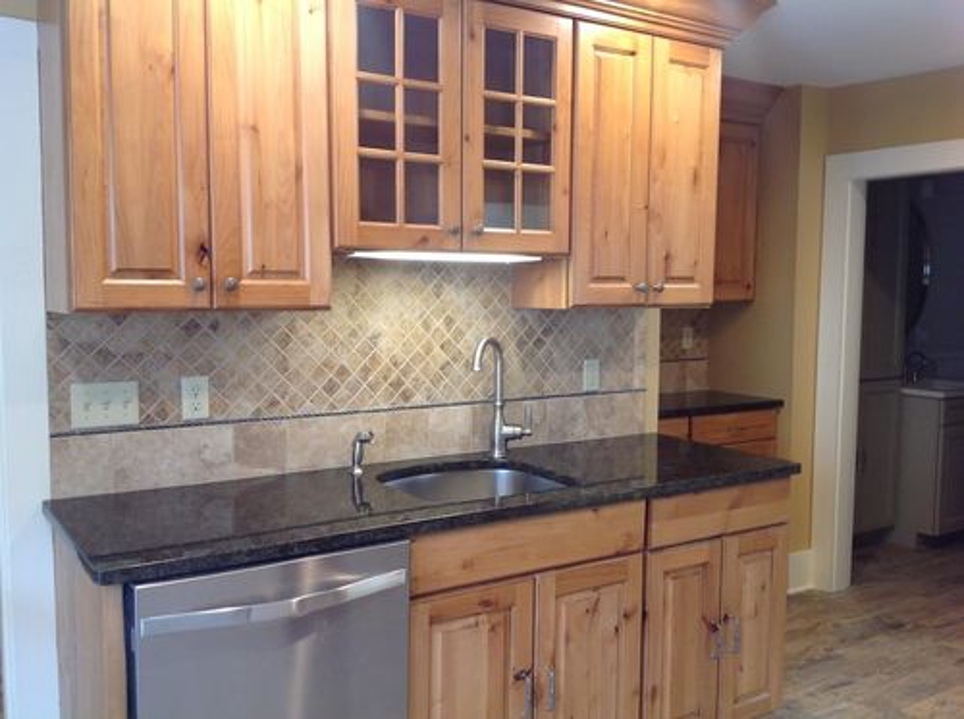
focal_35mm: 35
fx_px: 973
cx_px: 482
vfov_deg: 40.6
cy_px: 360
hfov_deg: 52.7
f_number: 2.4
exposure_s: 1/17
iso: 50
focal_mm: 4.28
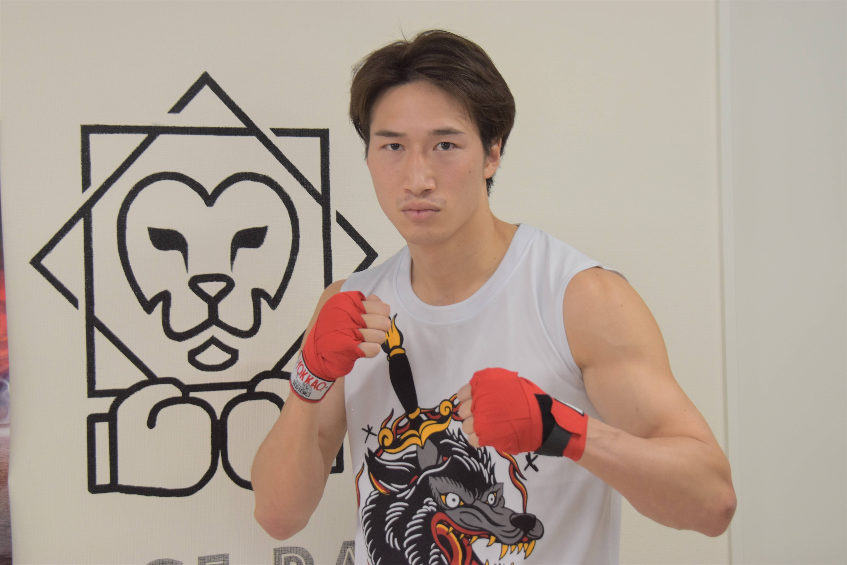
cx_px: 424
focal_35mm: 93
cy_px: 282
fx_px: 2188
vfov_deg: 14.7
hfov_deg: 21.9
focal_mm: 62
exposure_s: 1/125
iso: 400
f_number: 5.6
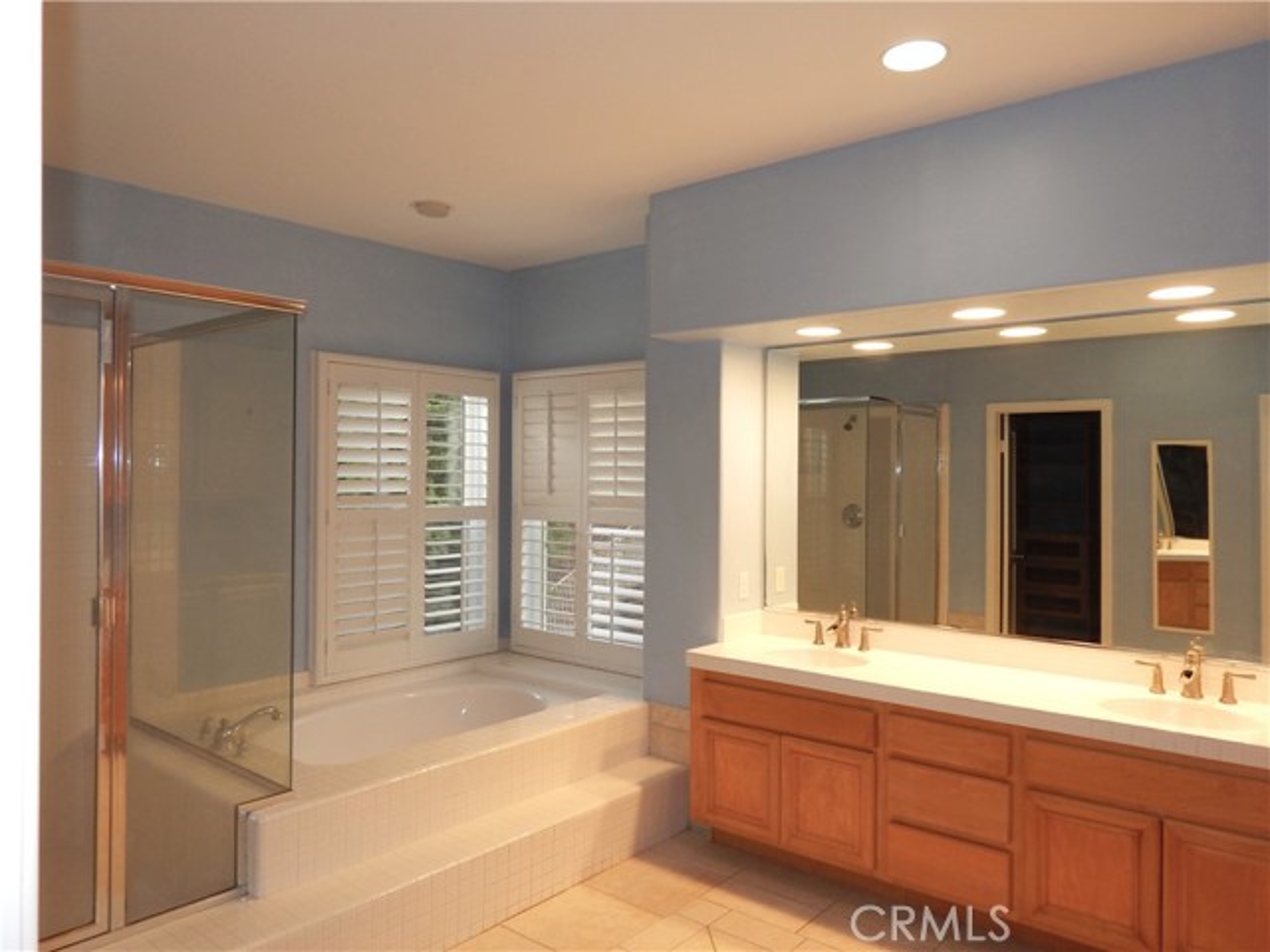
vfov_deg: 58.9
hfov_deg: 73.9
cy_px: 476
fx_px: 844
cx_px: 635
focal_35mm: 23
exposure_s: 1/30
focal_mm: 4
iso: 125
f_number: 3
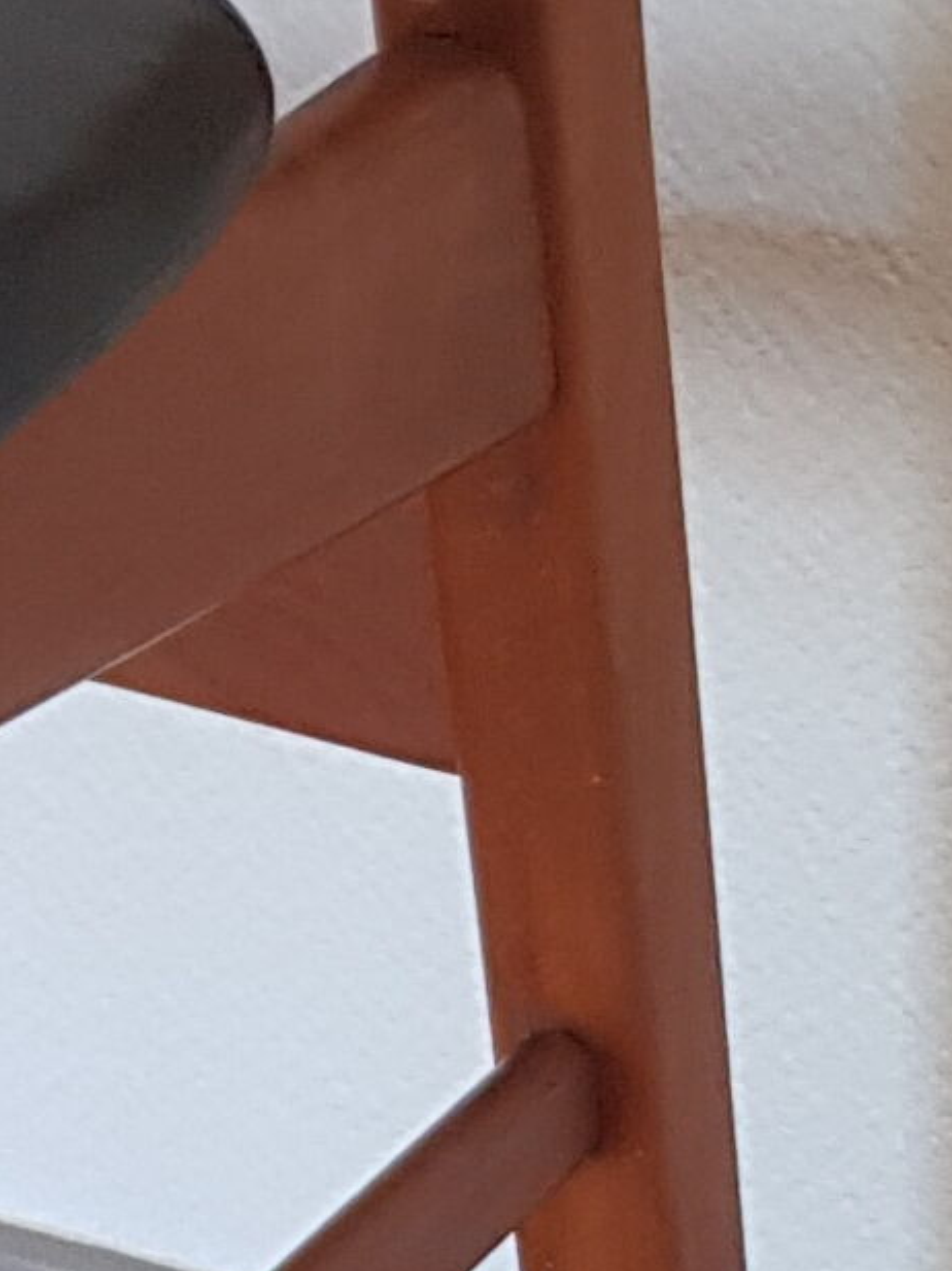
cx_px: -1240
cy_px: 474
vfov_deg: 11.6
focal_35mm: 170
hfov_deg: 8.1
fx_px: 6240
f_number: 1.7
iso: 160
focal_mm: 4.2
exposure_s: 1/50
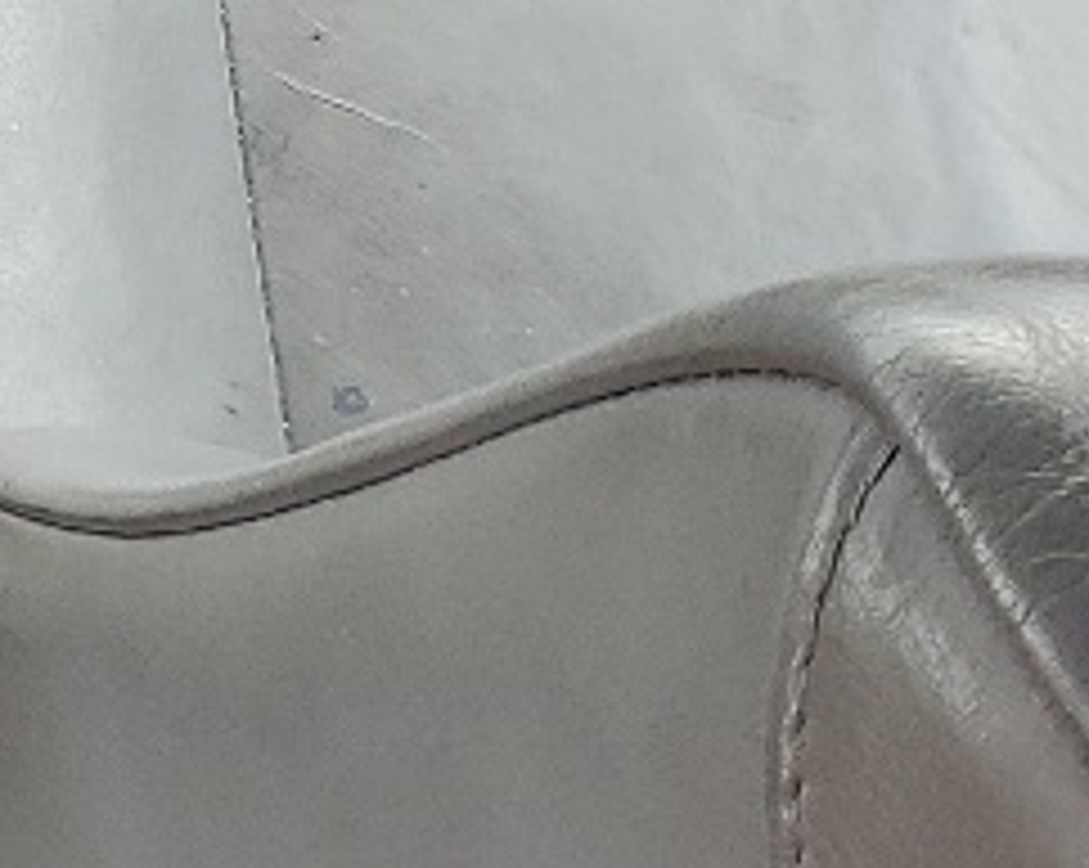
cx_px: -976
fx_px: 5408
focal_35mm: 168
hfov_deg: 10.7
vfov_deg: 8.8
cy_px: -679
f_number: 1.5
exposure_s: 1/152
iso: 50
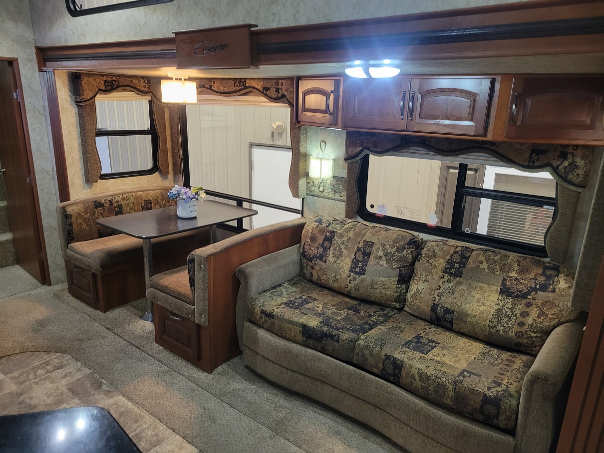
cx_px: 302
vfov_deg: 53.1
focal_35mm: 26
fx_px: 454
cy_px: 226
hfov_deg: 67.3
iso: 400
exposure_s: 1/40
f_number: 1.8
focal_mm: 5.4
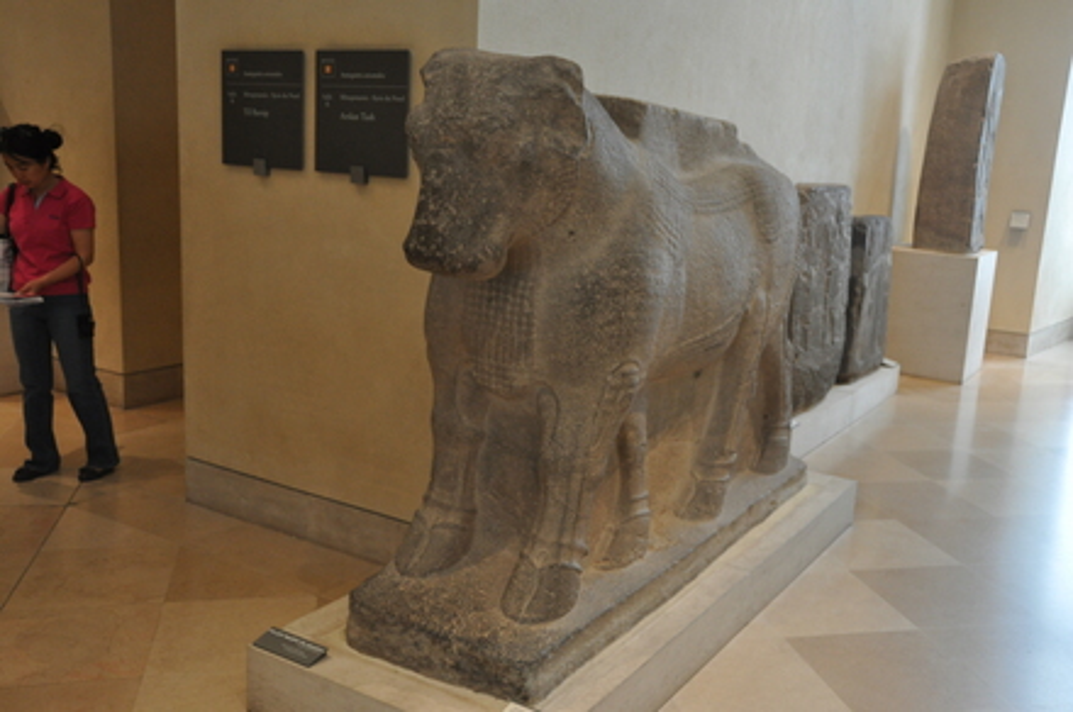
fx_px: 1071
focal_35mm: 36
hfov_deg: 53.2
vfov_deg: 36.8
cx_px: 536
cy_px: 356
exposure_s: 1/60
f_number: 3.8
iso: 800
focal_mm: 24
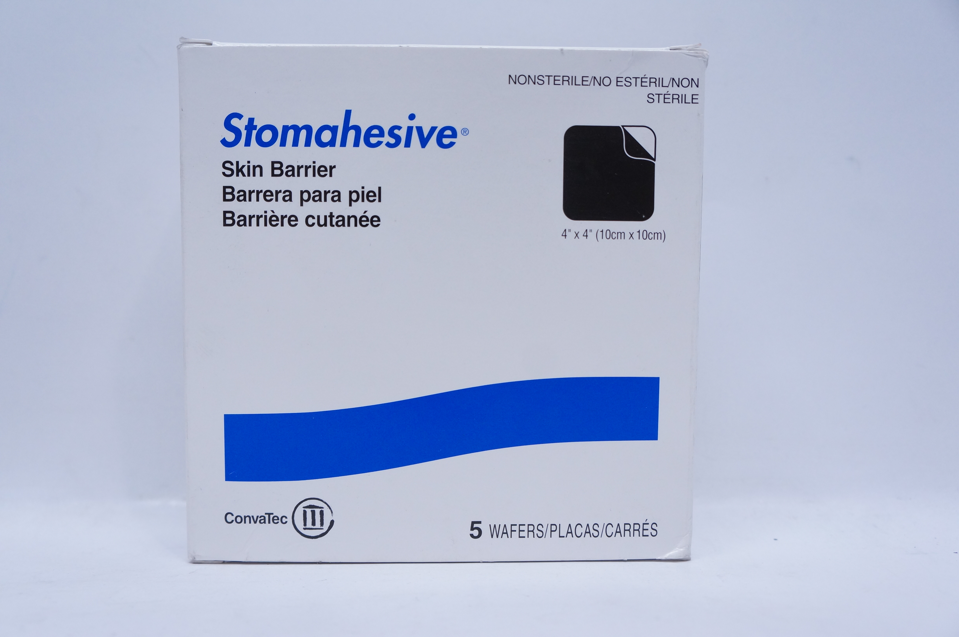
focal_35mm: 33
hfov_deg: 57.3
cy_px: 318
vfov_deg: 39.9
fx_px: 878
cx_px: 480
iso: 800
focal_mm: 22
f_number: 4.5
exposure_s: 1/160
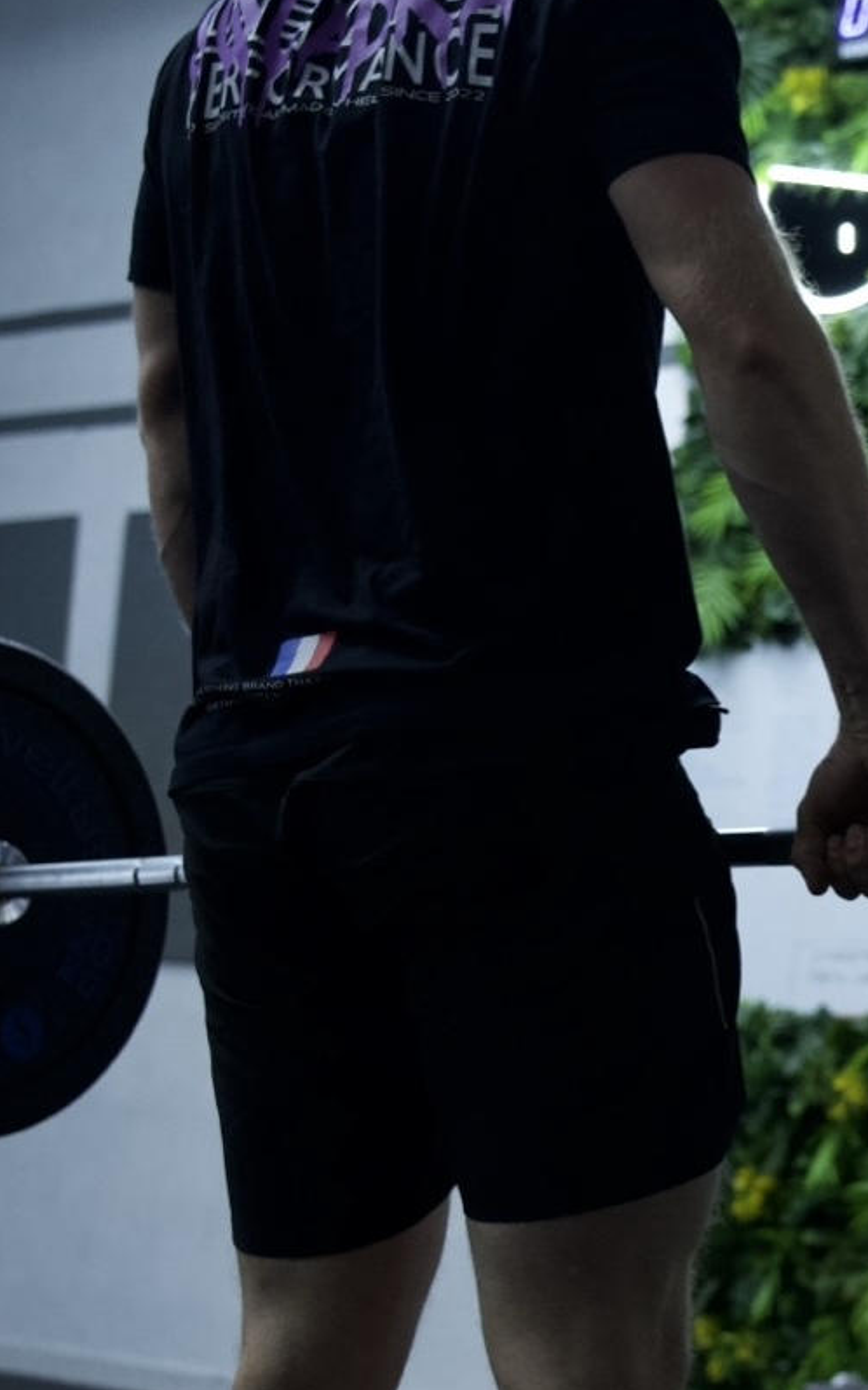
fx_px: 2915
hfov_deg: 16.7
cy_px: 778
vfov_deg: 26.8
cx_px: 810
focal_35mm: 77
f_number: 4.5
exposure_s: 1/500
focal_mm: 43
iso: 6400
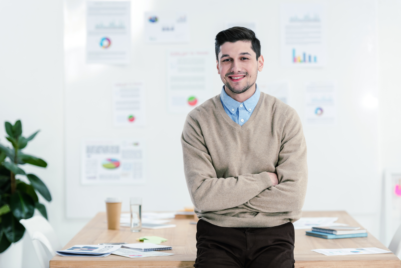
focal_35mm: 120
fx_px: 1337
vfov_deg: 11.4
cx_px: 200
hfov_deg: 17.1
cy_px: 134
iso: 250
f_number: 3.2
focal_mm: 120
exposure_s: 1/200
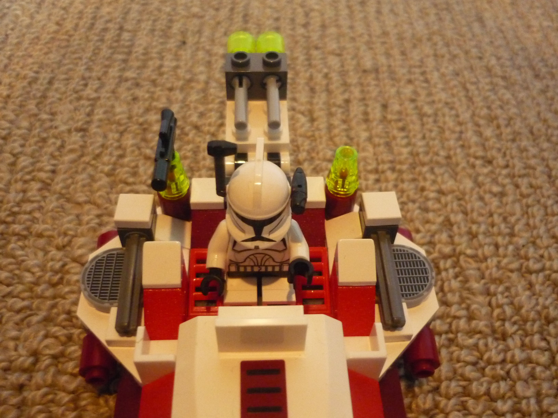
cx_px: 279
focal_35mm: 33
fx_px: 532
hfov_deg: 55.4
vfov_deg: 42.9
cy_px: 209
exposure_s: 1/30
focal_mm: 5.5
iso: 800
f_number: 2.8
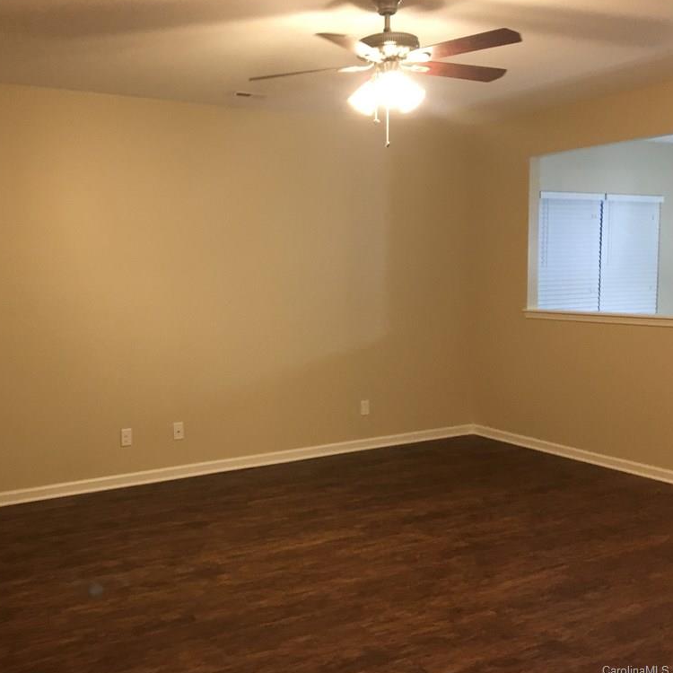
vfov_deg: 47.2
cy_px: 335
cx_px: 246
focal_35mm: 35
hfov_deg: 46.7
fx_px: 770
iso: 160
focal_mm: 4.15
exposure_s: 1/30
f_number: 2.2
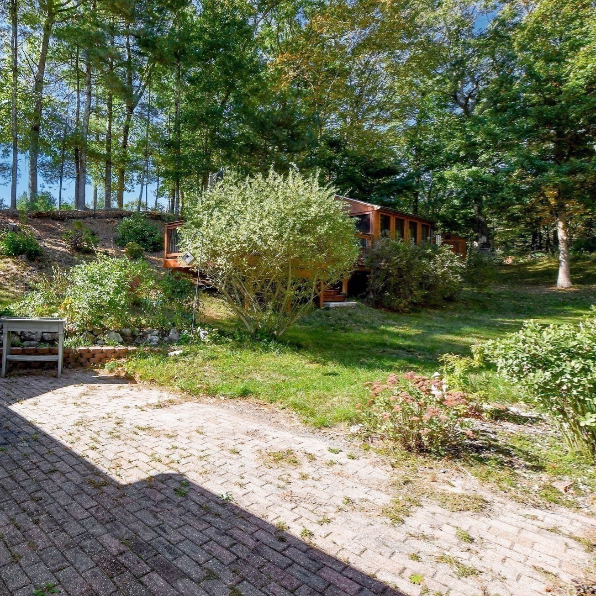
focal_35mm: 20
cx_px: 172
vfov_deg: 74.8
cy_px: 293
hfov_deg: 71.3
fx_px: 390
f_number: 8
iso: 800
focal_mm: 10
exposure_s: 1/400
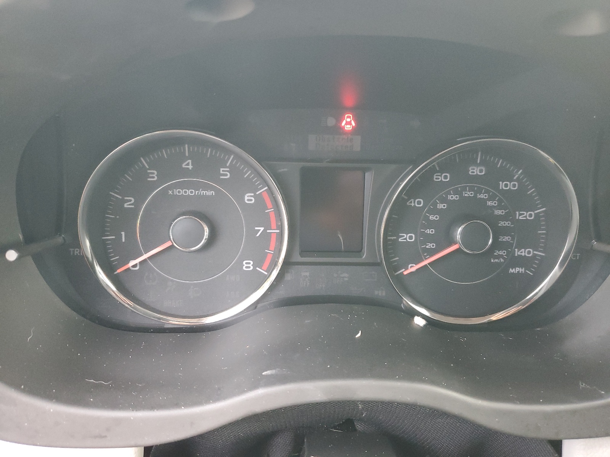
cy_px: 228
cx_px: 305
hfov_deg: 67.3
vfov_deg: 53.1
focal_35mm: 26
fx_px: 458
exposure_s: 1/40
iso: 296
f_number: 1.5
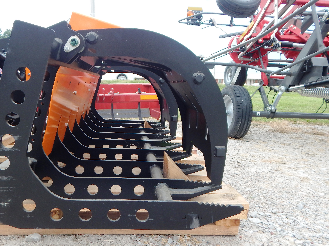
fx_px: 285
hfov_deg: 59.6
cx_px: 135
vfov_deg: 46.8
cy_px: 126
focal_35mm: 30
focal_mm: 4.5
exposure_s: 1/100
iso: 125
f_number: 3.1
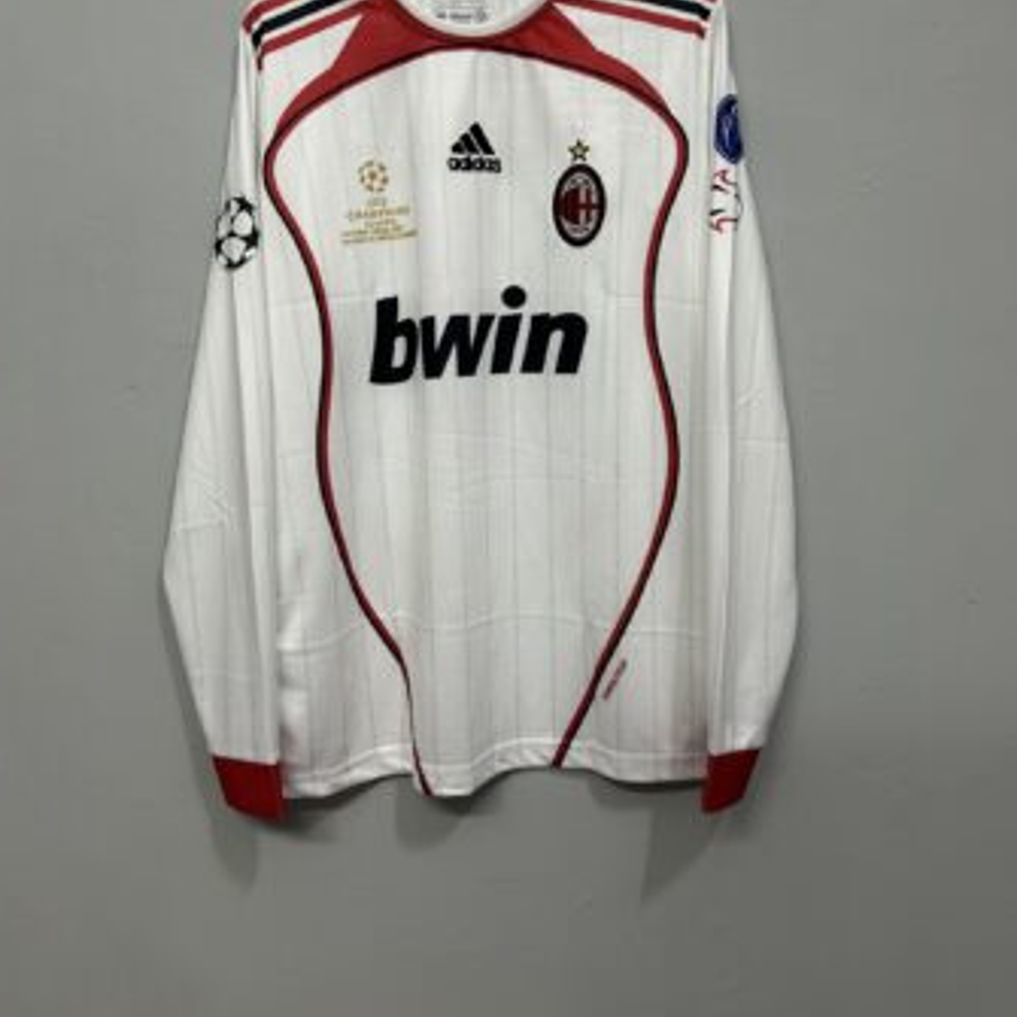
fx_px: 1064
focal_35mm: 32
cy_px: 342
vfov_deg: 50.2
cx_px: 492
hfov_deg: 51.1
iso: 80
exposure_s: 1/50
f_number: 1.5
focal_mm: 5.7
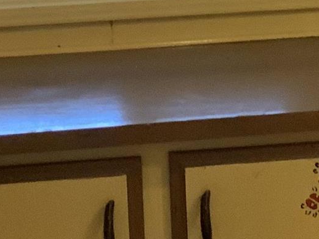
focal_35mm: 172
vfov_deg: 8.5
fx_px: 1584
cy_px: -83
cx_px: 382
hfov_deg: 11.3
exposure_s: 1/40
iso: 250
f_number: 1.8
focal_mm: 3
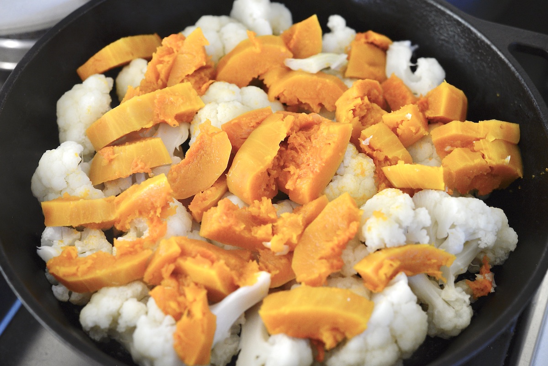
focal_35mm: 60
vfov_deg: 22.6
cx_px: 274
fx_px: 914
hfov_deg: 33.4
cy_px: 183
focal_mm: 60
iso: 2500
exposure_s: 1/125
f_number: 5.6
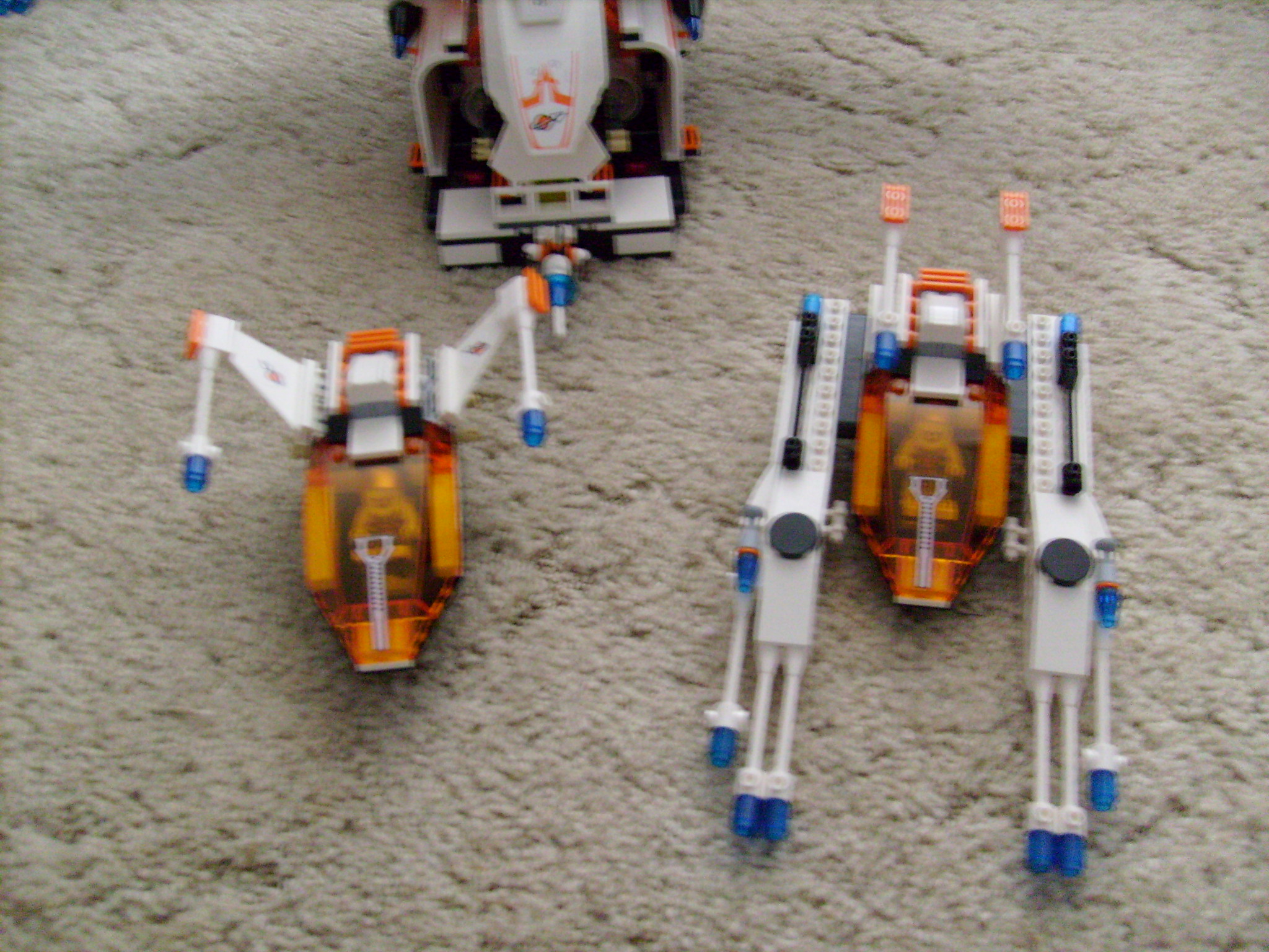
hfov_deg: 52.6
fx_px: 1283
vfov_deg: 40.7
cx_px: 634
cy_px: 476
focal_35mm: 35
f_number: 2.8
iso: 200
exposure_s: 1/6
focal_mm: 5.8
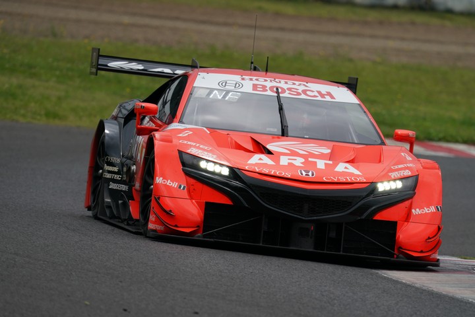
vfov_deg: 2.3
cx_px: 238
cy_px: 158
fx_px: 7916
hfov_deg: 3.4
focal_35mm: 600
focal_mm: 600
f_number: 8
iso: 200
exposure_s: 1/640
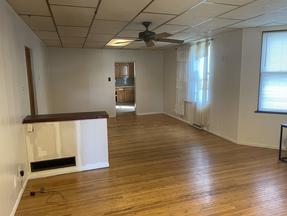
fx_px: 216
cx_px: 144
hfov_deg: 67.3
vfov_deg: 53.1
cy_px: 108
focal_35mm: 26
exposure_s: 1/60
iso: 160
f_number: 1.6
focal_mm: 4.2
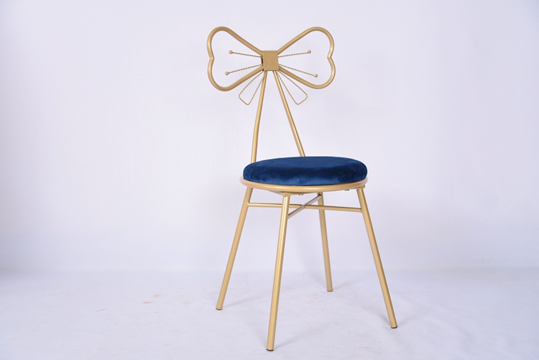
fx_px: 689
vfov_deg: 29.3
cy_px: 180
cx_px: 270
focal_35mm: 46
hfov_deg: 42.7
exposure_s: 1/10
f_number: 4.2
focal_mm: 46
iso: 125
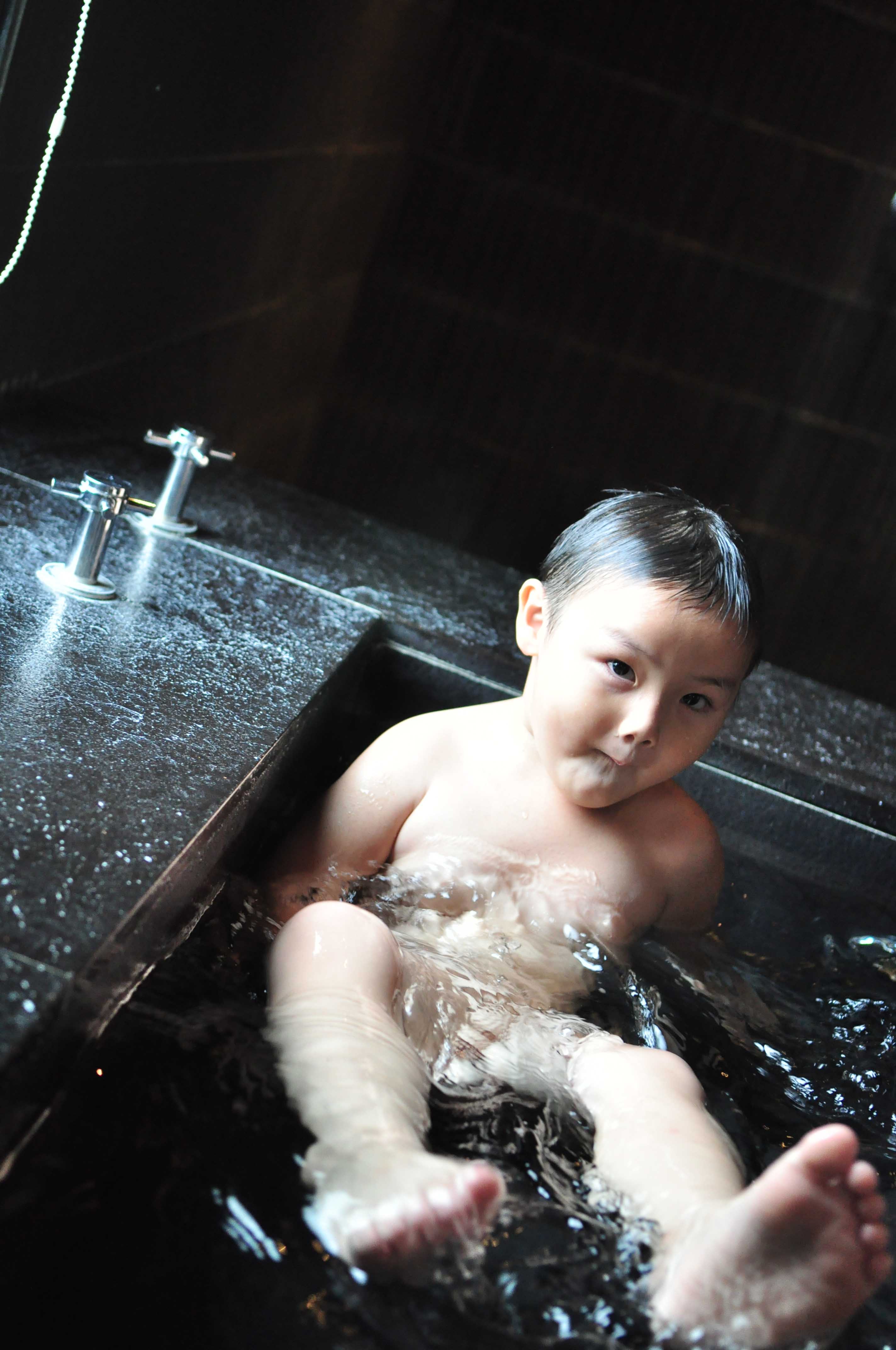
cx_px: 448
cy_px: 675
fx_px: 2246
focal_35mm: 60
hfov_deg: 22.6
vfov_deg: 33.4
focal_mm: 40
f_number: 2.8
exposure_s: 1/125
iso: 1250
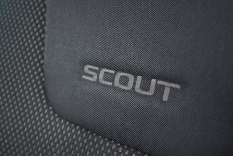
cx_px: 116
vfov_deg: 36.9
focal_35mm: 36
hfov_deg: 53.1
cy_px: 78
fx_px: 233
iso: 640
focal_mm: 24
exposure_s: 1/40
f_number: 2.8
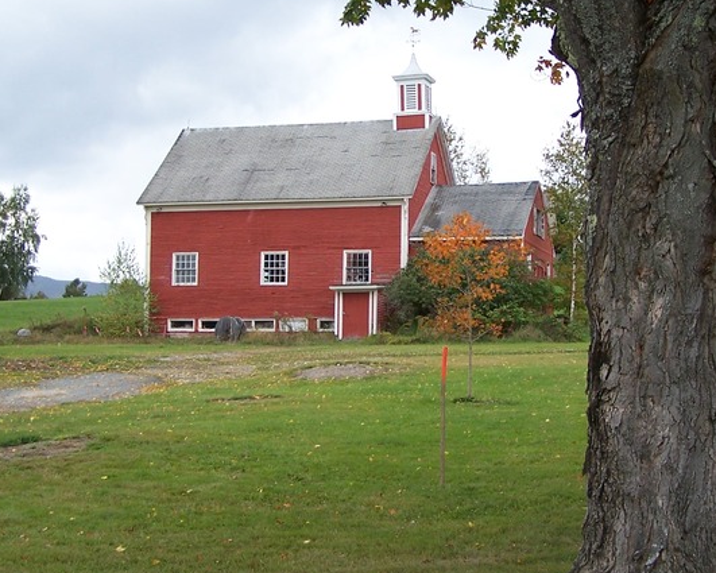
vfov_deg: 24.2
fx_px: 1335
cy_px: 271
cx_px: 436
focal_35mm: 63
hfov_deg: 29.9
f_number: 2.8
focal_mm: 6.3
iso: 80
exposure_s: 1/250
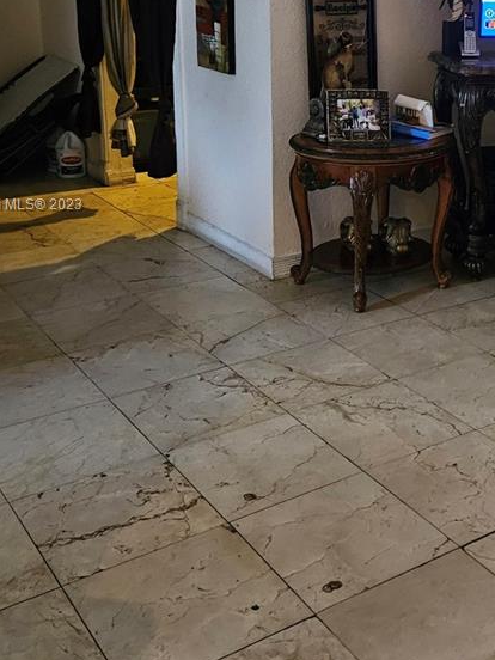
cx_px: 402
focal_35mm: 50
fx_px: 953
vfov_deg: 37.7
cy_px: 206
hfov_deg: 28.4
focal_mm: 5.4
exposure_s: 1/60
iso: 1250
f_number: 1.8
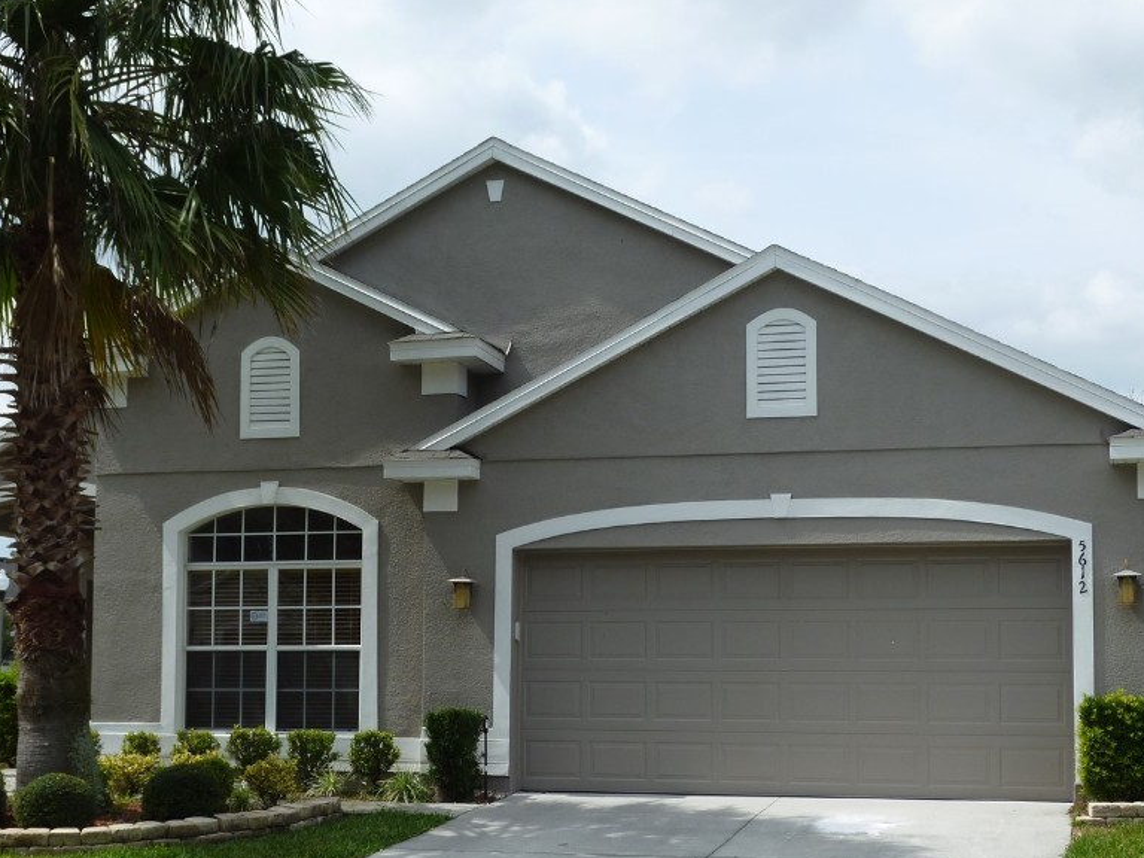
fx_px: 1851
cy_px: 545
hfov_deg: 34.3
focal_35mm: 56
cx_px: 532
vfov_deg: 26.0
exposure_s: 1/500
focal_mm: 7.6
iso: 80
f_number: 4.1
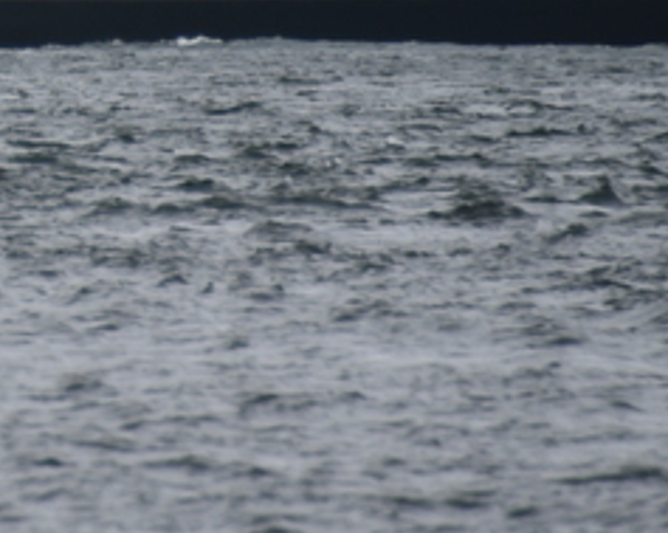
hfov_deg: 1.3
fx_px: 30053
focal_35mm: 1522
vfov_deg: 1.0
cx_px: -519
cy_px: -307
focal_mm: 300
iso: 180
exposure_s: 1/640
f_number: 5.6
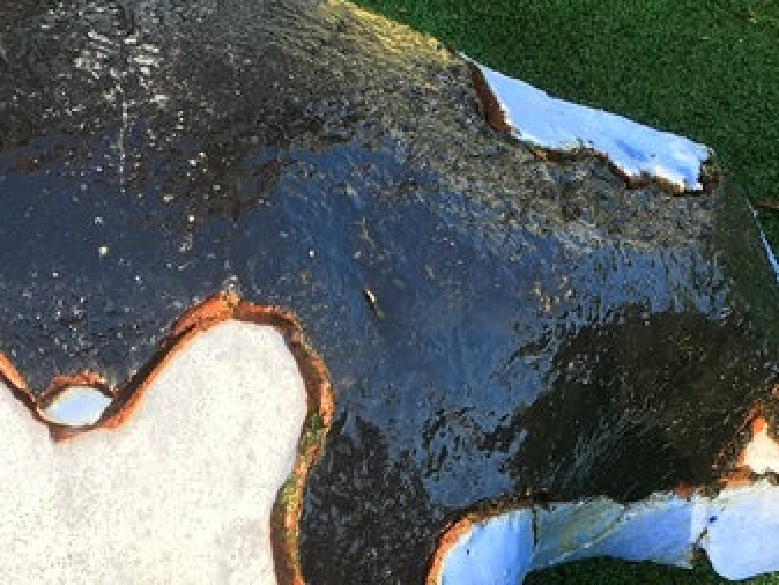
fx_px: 1981
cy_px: 585
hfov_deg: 22.2
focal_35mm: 88
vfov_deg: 16.4
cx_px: 287
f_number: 2.2
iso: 25
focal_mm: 4.15
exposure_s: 1/100
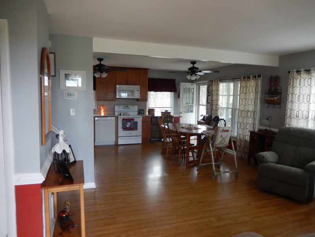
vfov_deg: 54.9
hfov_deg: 69.4
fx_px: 228
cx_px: 158
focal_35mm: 25
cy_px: 118
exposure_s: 1/30
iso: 360
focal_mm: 4.5
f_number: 3.4
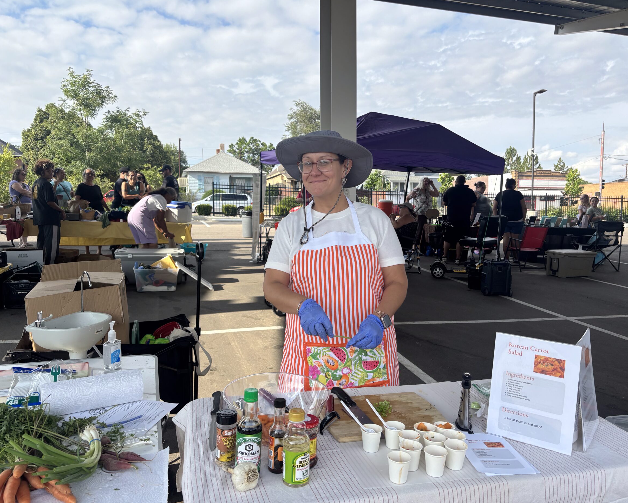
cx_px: 323
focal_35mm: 28
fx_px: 520
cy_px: 257
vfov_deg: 51.5
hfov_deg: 62.2
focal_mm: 5.96
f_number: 1.6
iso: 50
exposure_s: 1/1876
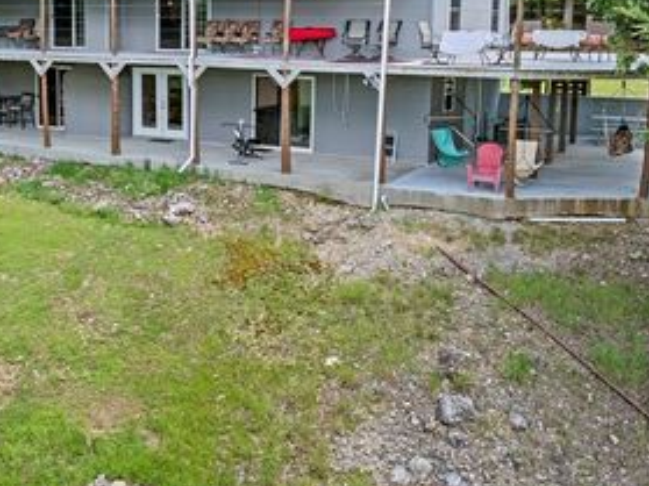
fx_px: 806
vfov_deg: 33.1
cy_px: 137
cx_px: 193
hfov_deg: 43.0
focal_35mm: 43
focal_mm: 12.29
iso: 360
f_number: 2.8
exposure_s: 1/640
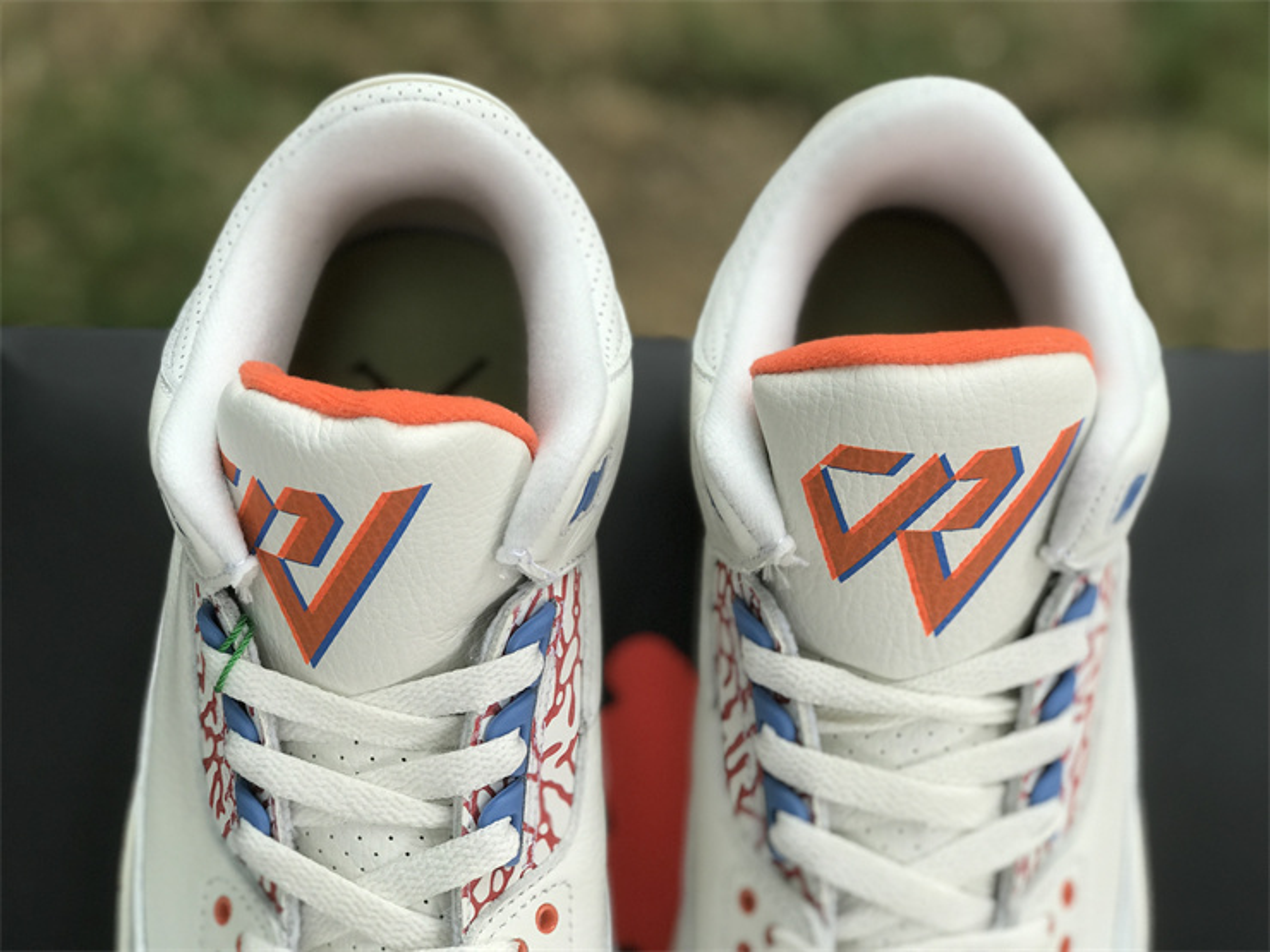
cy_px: 476
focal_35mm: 57
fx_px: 2091
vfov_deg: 25.7
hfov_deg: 33.8
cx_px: 635
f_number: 2.8
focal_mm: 6.6
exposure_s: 1/100
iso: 32
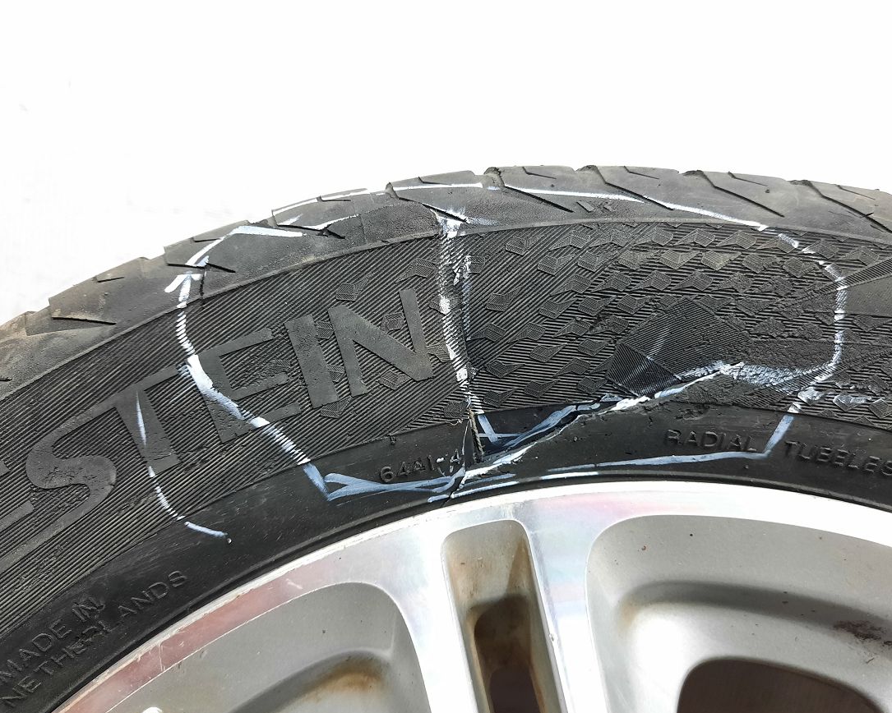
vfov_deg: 53.2
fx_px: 713
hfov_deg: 64.0
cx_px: 479
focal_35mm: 27
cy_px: 359
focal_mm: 4.6
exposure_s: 1/50
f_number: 2
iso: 320
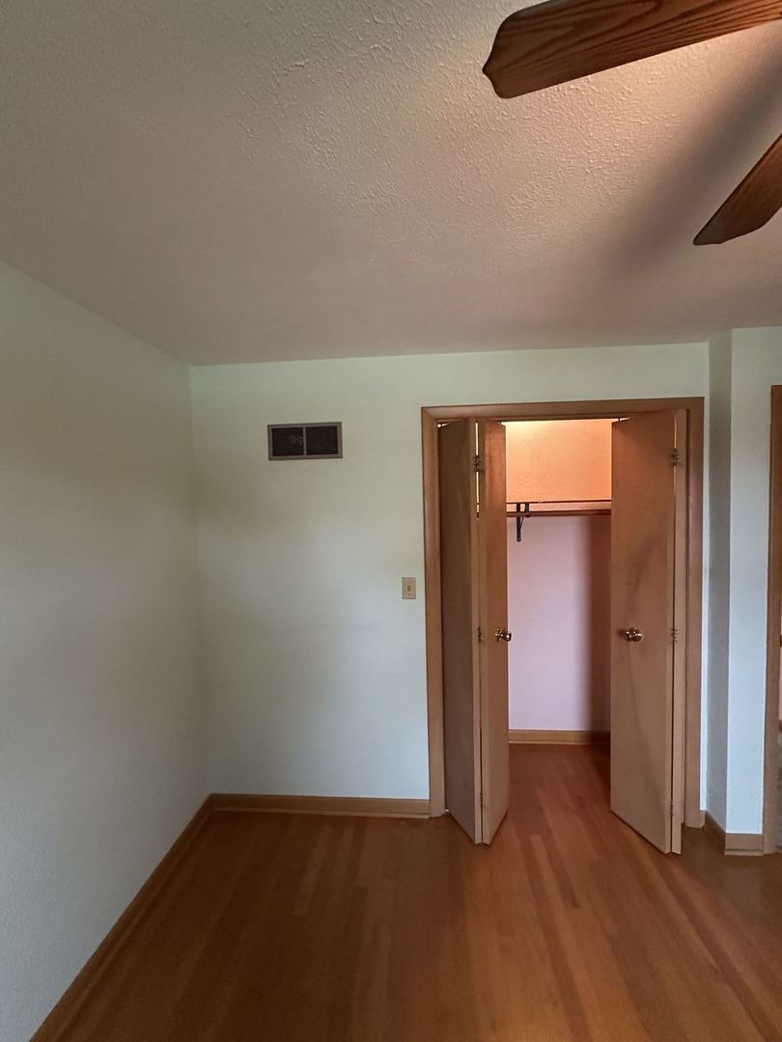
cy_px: 521
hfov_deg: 85.7
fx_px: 422
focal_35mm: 14
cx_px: 391
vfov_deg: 102.1
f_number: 2.2
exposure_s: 1/60
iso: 640
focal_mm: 2.22
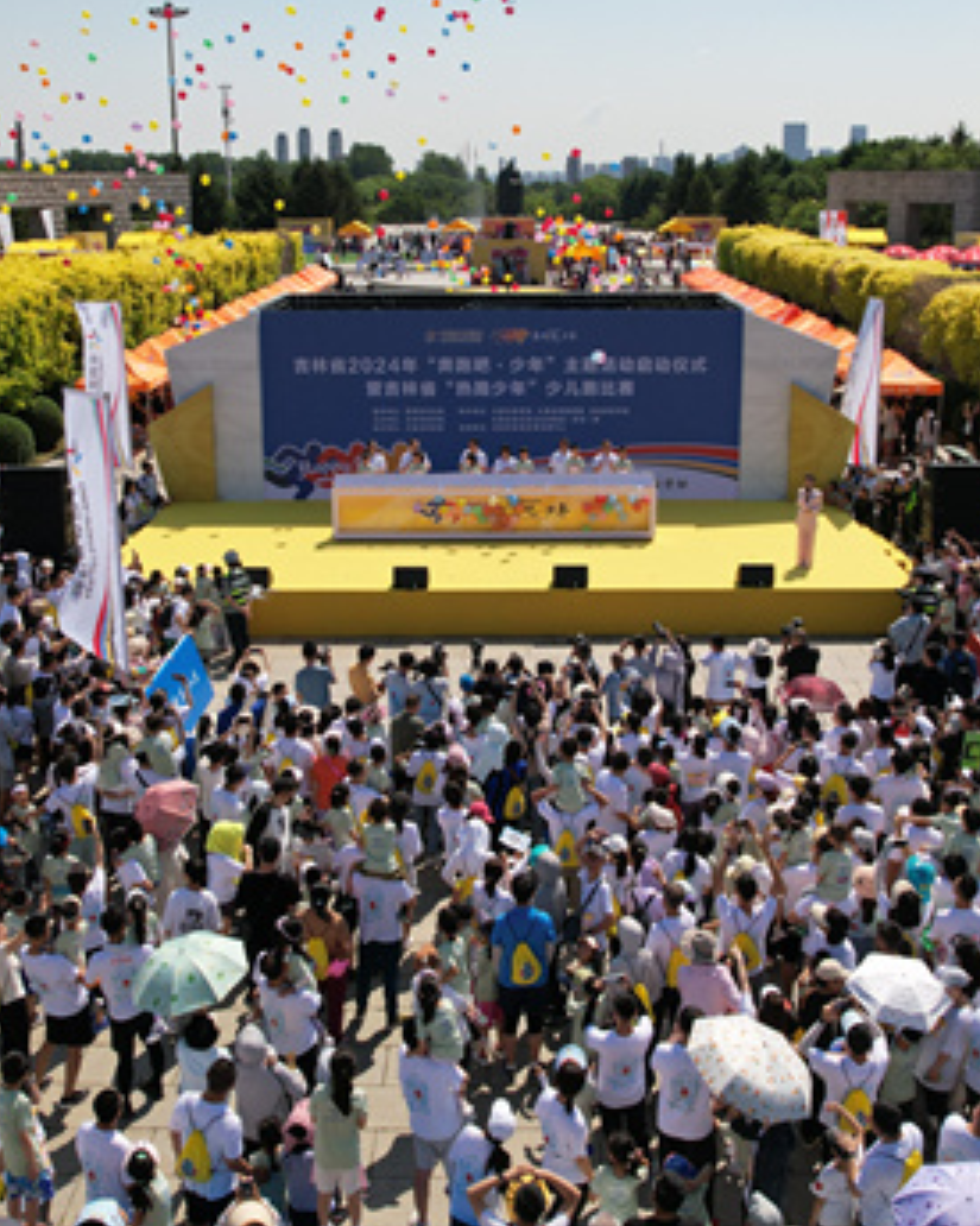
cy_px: 526
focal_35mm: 39
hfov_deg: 38.2
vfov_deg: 46.7
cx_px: 510
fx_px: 1415
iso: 110
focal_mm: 8.38
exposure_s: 1/200
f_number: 2.8
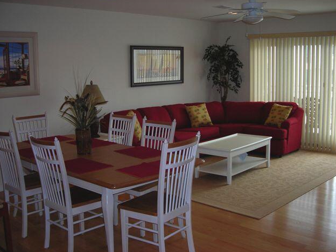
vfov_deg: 36.8
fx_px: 379
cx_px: 168
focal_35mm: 39
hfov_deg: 47.9
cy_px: 125
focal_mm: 6.3
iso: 74
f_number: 3.2
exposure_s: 1/60.1
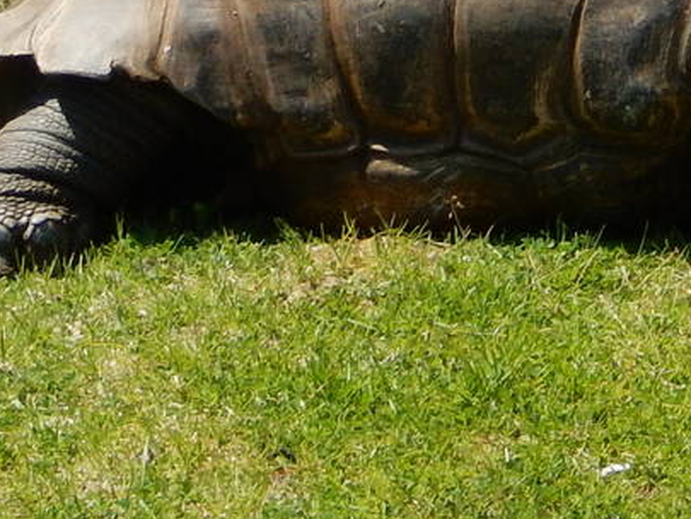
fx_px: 6709
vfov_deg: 4.4
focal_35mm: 336
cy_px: 20
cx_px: 198
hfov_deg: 5.9
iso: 125
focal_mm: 15.2
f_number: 5.1
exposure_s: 1/400
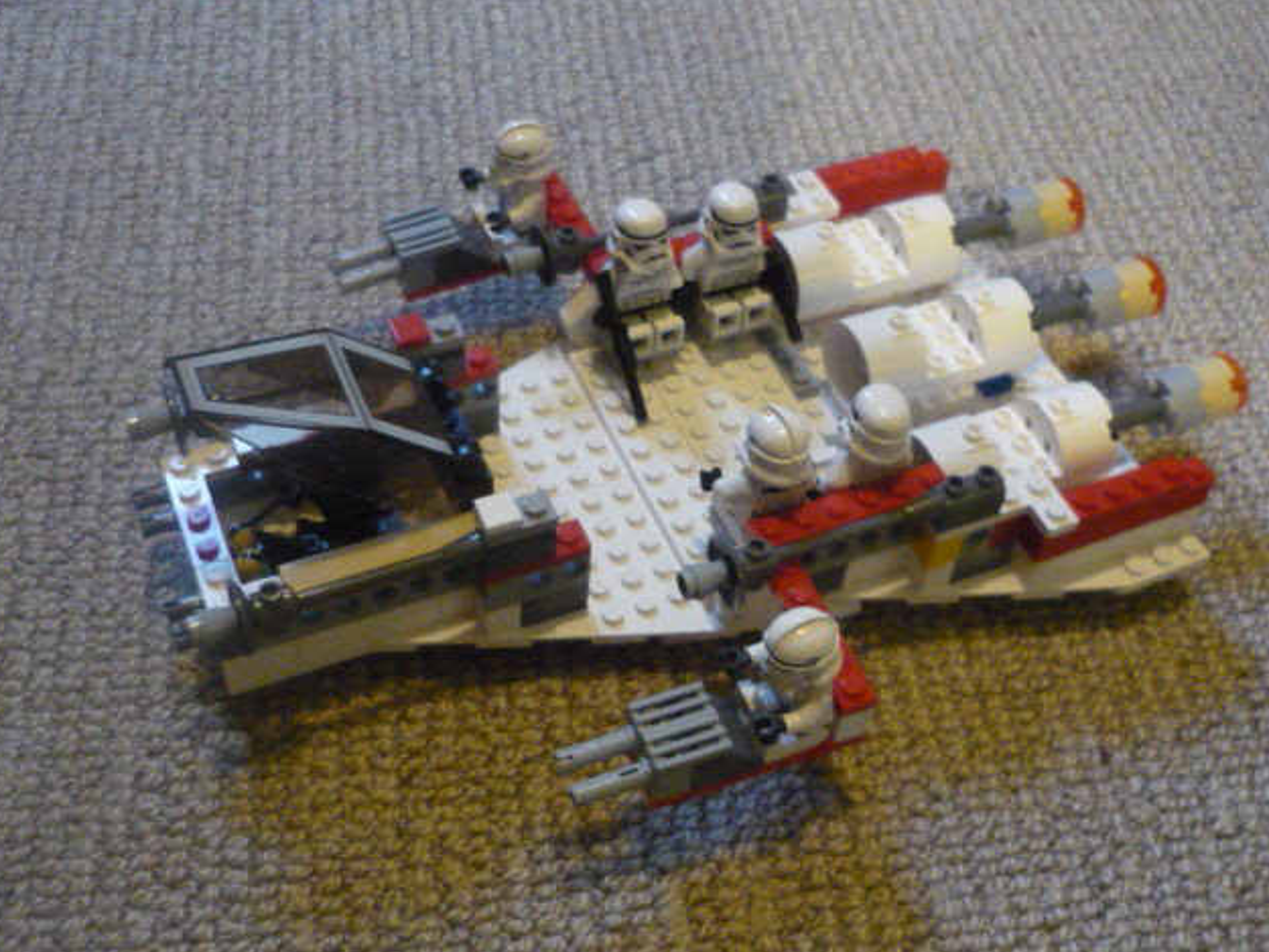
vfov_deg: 34.4
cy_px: 481
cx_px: 621
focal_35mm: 42
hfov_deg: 44.8
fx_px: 1540
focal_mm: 5.5
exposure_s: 1/13
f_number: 2.8
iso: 800
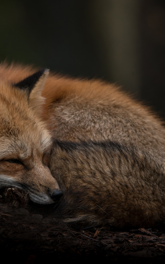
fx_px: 6613
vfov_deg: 2.3
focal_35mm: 919
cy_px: 132
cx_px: 19
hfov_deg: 1.4
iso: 1250
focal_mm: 600
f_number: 6.3
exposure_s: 1/250
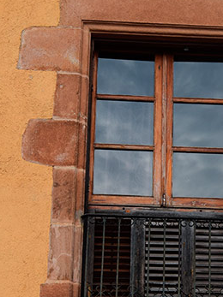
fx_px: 1143
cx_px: 193
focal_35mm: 133
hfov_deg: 11.1
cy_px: 174
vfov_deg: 14.8
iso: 200
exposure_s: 1/250
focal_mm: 40
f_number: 8
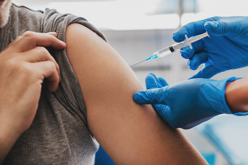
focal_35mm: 70
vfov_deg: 19.5
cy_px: 82
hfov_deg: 28.8
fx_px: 482
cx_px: 124
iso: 640
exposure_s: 1/250
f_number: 3.2
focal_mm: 70
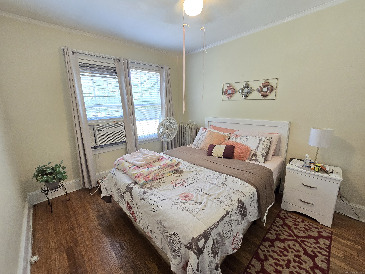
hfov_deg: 106.2
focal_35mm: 13
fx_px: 137
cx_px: 182
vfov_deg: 89.9
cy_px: 137
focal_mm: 2.2
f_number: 2.2
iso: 400
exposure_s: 1/60
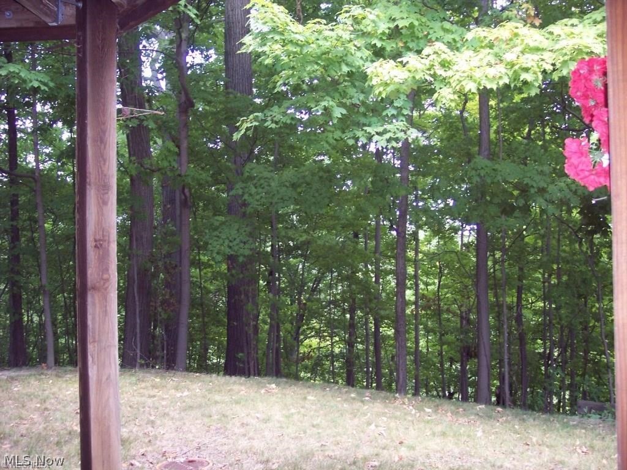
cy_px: 235
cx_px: 314
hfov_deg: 47.9
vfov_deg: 36.8
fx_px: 706
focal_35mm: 39
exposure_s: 1/60
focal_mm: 8
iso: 140
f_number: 2.8
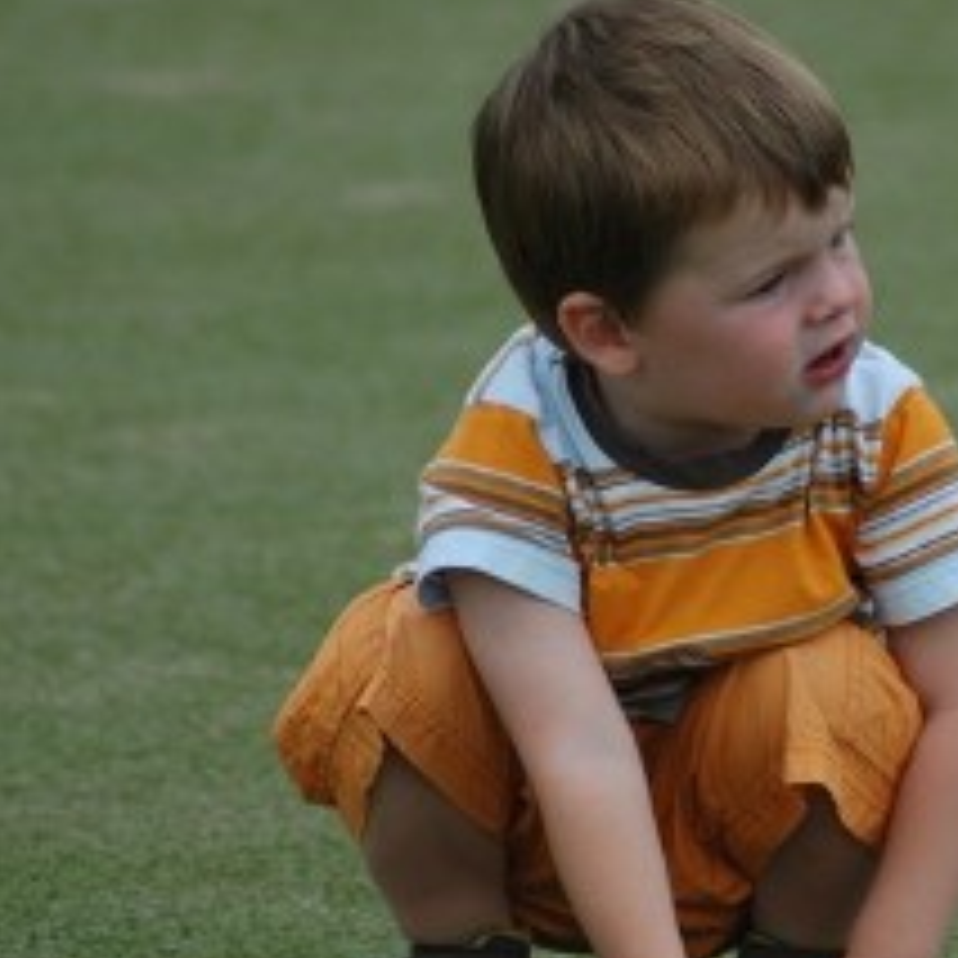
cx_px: 711
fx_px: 23358
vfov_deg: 2.3
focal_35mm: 746
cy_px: 497
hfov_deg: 2.3
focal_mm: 300
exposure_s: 1/500
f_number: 5.6
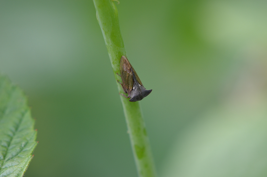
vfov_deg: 4.6
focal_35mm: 300
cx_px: 134
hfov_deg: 6.9
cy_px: 88
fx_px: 2220
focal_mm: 200
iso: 400
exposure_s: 1/125
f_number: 8
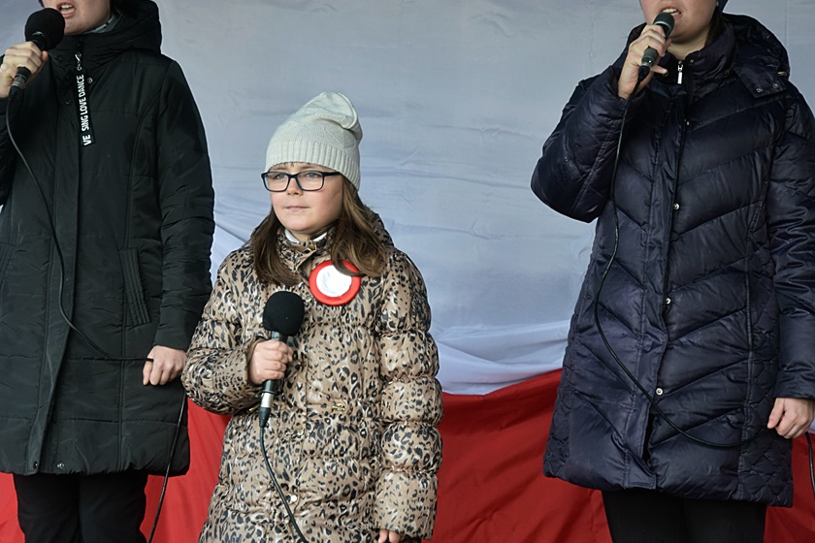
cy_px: 231
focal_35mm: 125
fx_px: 2830
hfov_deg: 16.4
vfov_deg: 11.0
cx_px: 363
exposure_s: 1/100
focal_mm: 70
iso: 320
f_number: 5.6
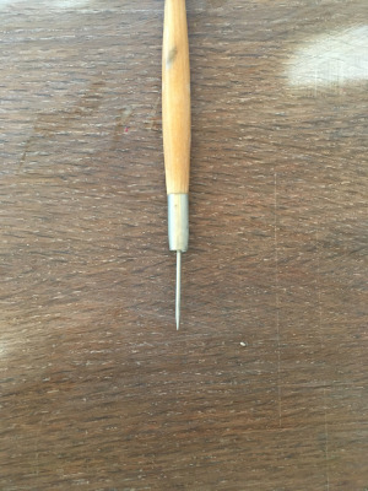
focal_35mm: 29
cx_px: 184
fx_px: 411
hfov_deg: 48.2
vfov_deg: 61.7
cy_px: 246
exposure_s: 1/20
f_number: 2.2
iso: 200
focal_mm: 4.15
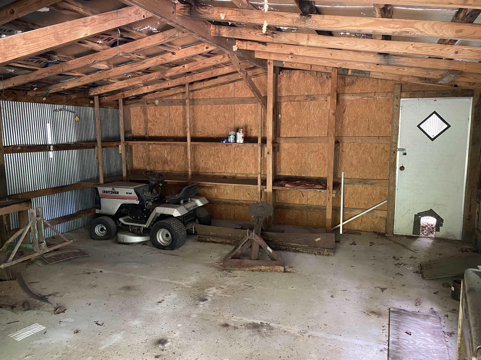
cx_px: 240
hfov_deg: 67.3
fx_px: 361
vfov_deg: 53.1
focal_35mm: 26
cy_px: 180
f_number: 1.8
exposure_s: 1/35
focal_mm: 4.25
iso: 640
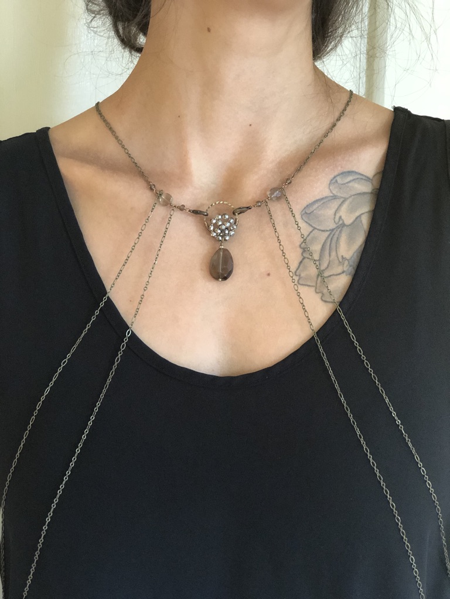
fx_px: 988
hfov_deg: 25.7
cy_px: 300
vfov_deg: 33.8
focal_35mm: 57
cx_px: 225
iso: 400
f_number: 2.8
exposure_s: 1/30
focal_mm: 6.6
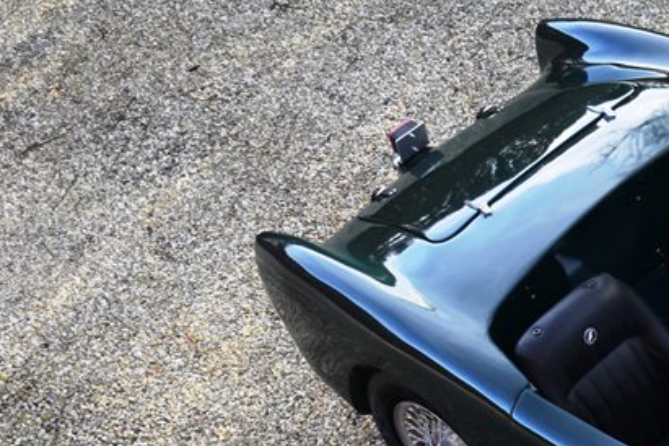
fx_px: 1877
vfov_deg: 13.3
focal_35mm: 101
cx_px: 925
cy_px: 485
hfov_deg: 18.5
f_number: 3.8
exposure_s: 1/250
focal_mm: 24
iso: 800
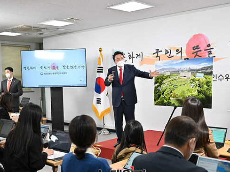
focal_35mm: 44
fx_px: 292
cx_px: 122
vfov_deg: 32.9
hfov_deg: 42.9
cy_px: 92
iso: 1600
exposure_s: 1/400
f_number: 4.5
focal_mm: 35
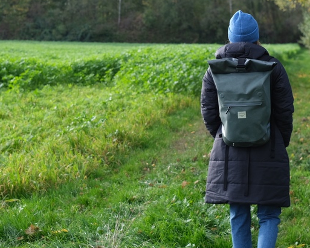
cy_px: 78
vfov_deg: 15.8
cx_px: 111
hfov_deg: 19.7
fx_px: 890
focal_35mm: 97
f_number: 2.8
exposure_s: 1/800
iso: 250
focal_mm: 35
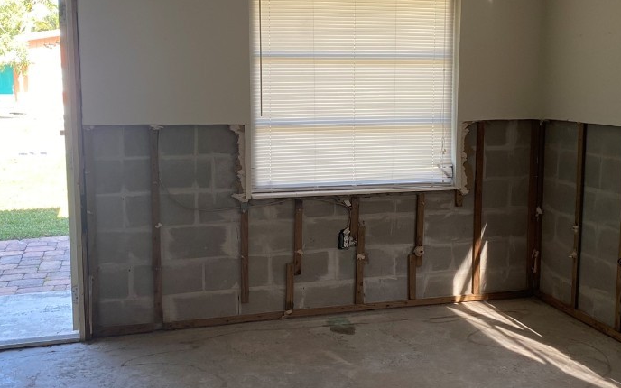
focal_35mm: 41
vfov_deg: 31.2
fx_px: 694
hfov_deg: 48.2
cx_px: 314
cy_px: 164
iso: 50
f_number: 1.8
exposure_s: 1/122
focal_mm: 4.25
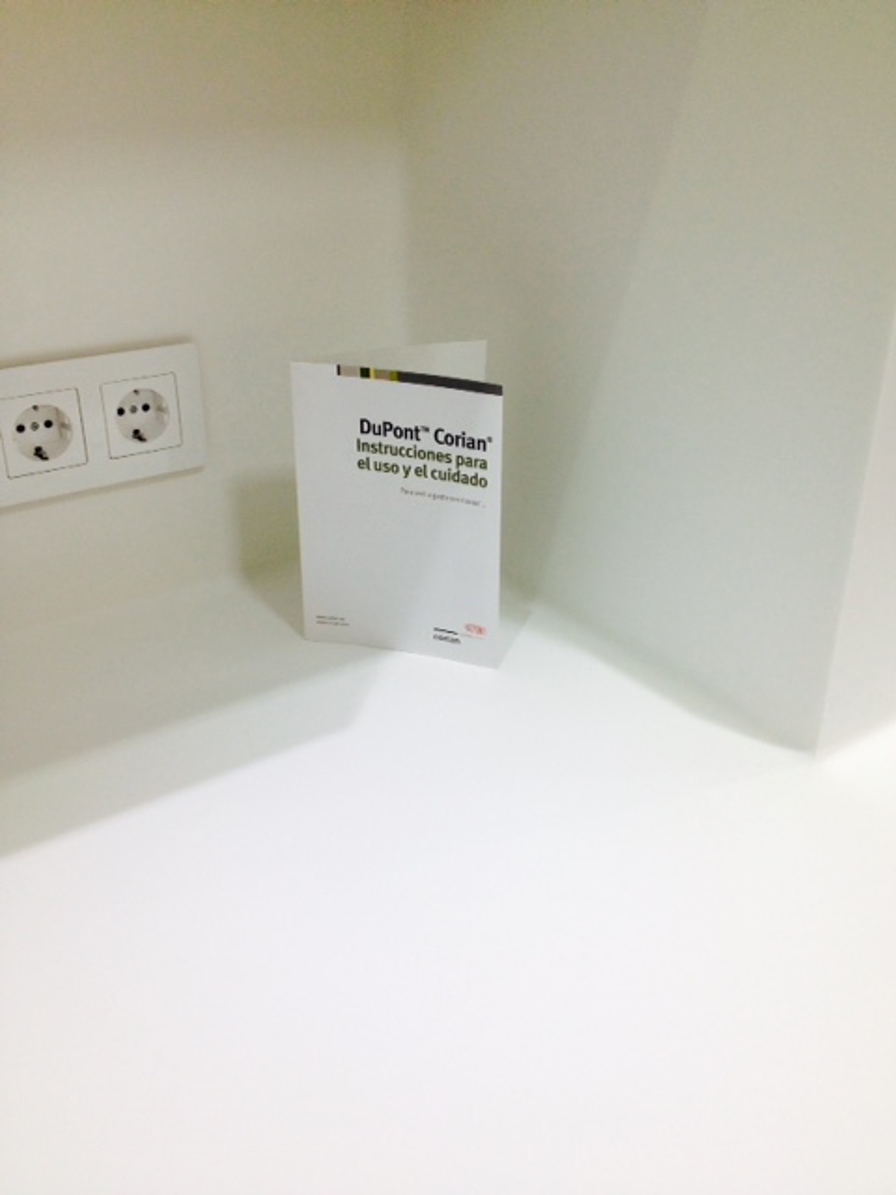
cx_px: 448
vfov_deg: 52.6
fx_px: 1208
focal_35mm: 35
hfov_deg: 40.7
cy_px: 598
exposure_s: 1/60
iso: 50
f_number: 2.4
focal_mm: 4.28
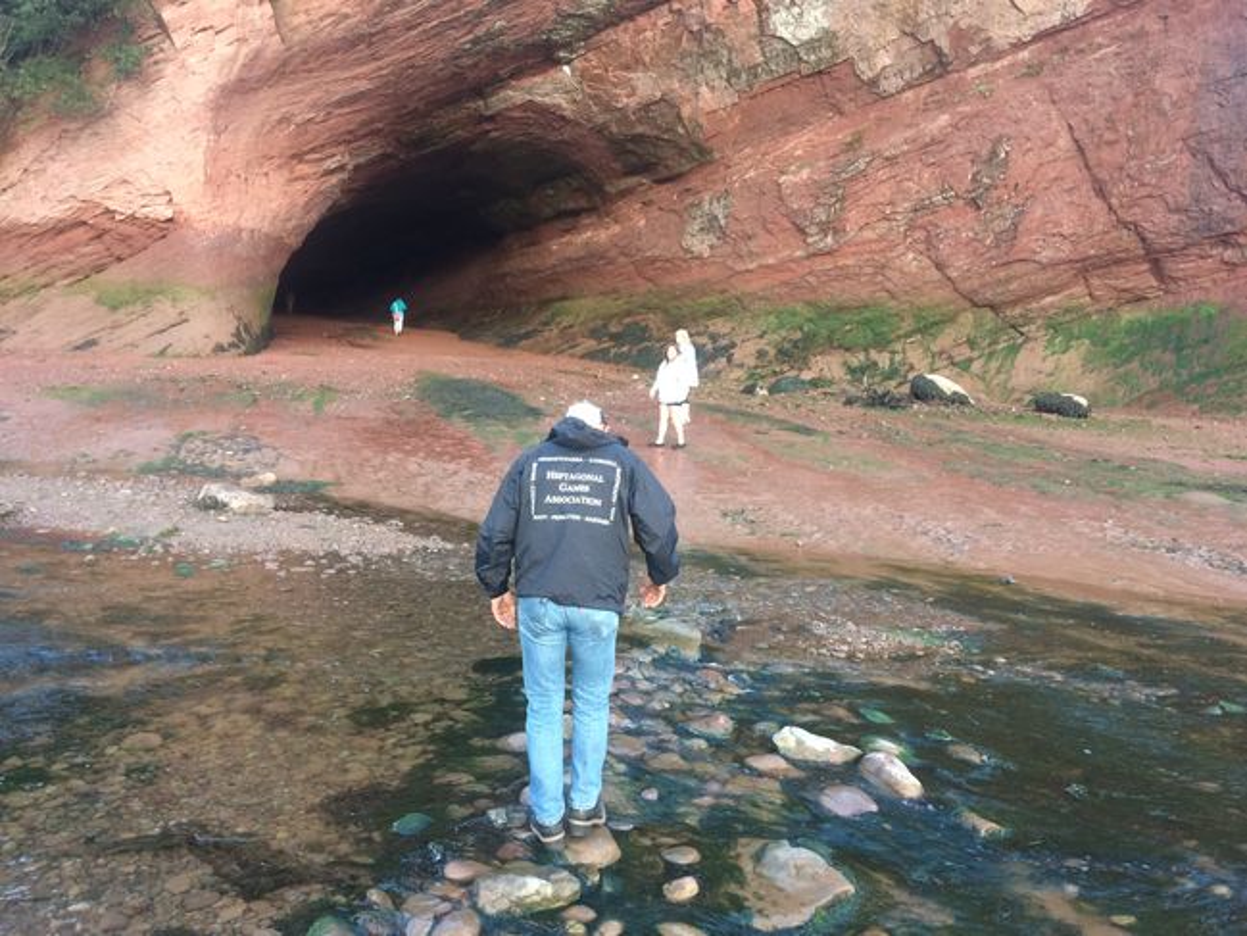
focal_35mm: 29
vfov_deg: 48.2
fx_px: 1045
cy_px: 468
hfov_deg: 61.7
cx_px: 624
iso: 64
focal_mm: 4.15
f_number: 2.2
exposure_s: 1/30
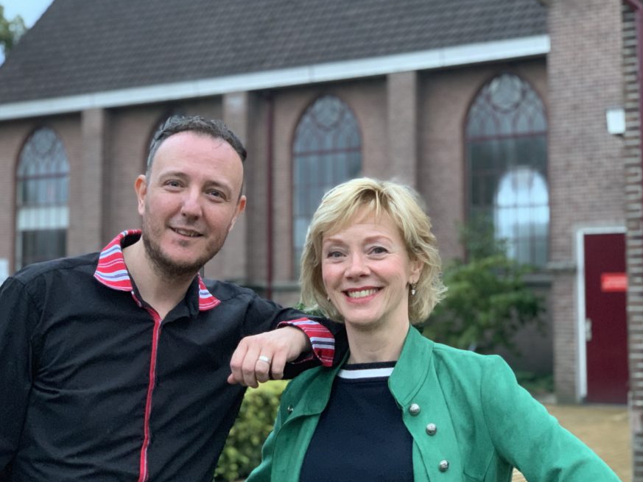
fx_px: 1133
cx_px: 306
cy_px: 241
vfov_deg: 24.0
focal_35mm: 61
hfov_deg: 31.7
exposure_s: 1/43
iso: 400
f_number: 2.4
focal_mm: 6
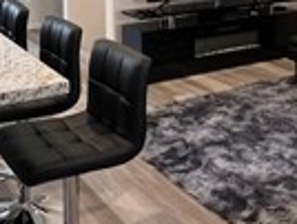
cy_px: -44
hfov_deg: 30.8
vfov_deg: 22.0
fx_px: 533
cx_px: 208
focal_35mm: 62
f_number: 1.8
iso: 250
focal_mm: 1.57
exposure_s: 1/60
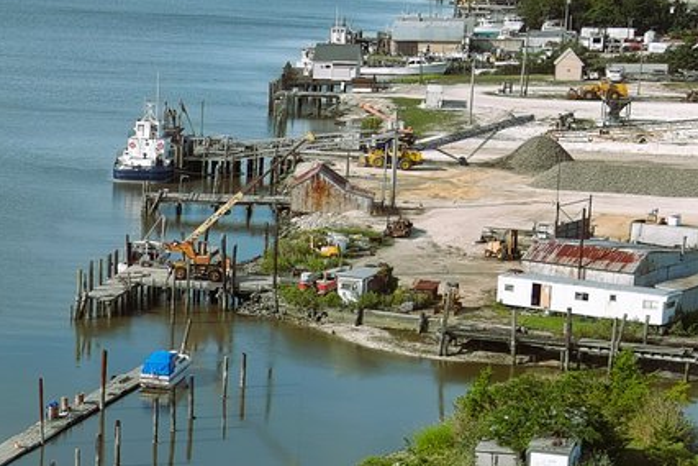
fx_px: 2249
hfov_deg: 16.7
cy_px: 327
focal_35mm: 116
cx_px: -184
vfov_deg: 11.8
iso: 100
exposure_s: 1/1250
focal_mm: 10.57
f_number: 2.8
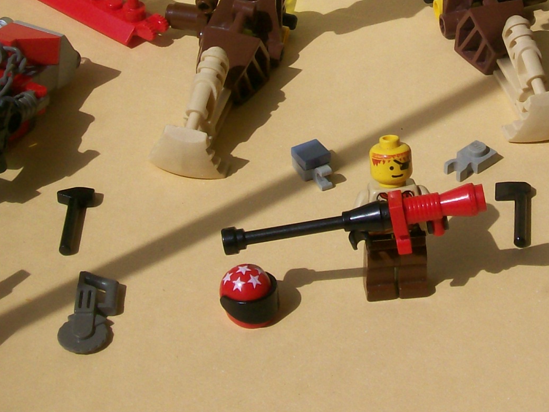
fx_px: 1966
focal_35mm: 124
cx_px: 431
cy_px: -10
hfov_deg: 15.8
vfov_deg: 11.8
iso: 80
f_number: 6
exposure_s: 1/433
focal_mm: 9.4
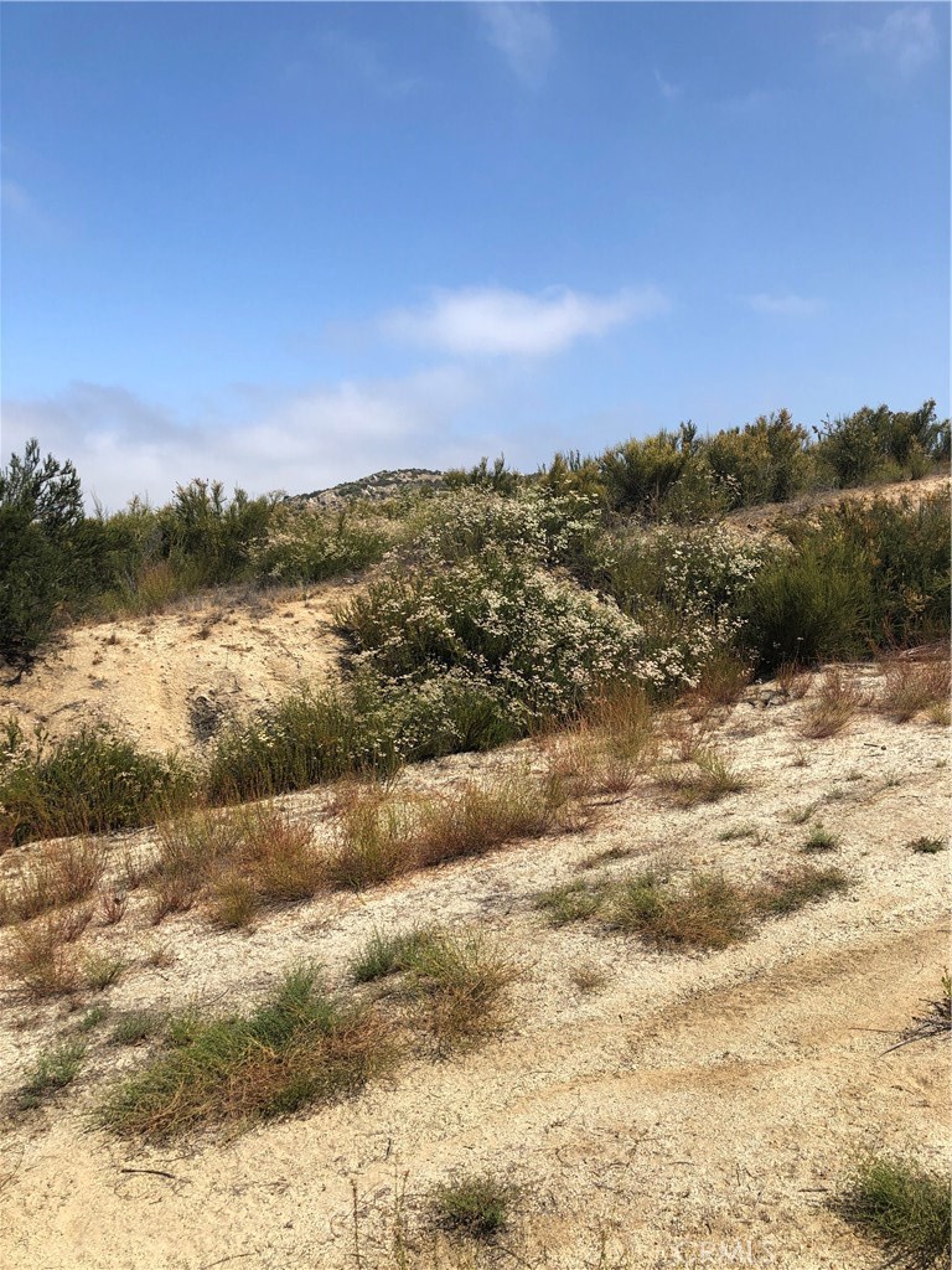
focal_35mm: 28
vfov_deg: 63.4
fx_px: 1027
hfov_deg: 49.7
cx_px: 476
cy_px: 635
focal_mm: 3.99
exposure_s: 1/2525
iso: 20
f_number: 1.8
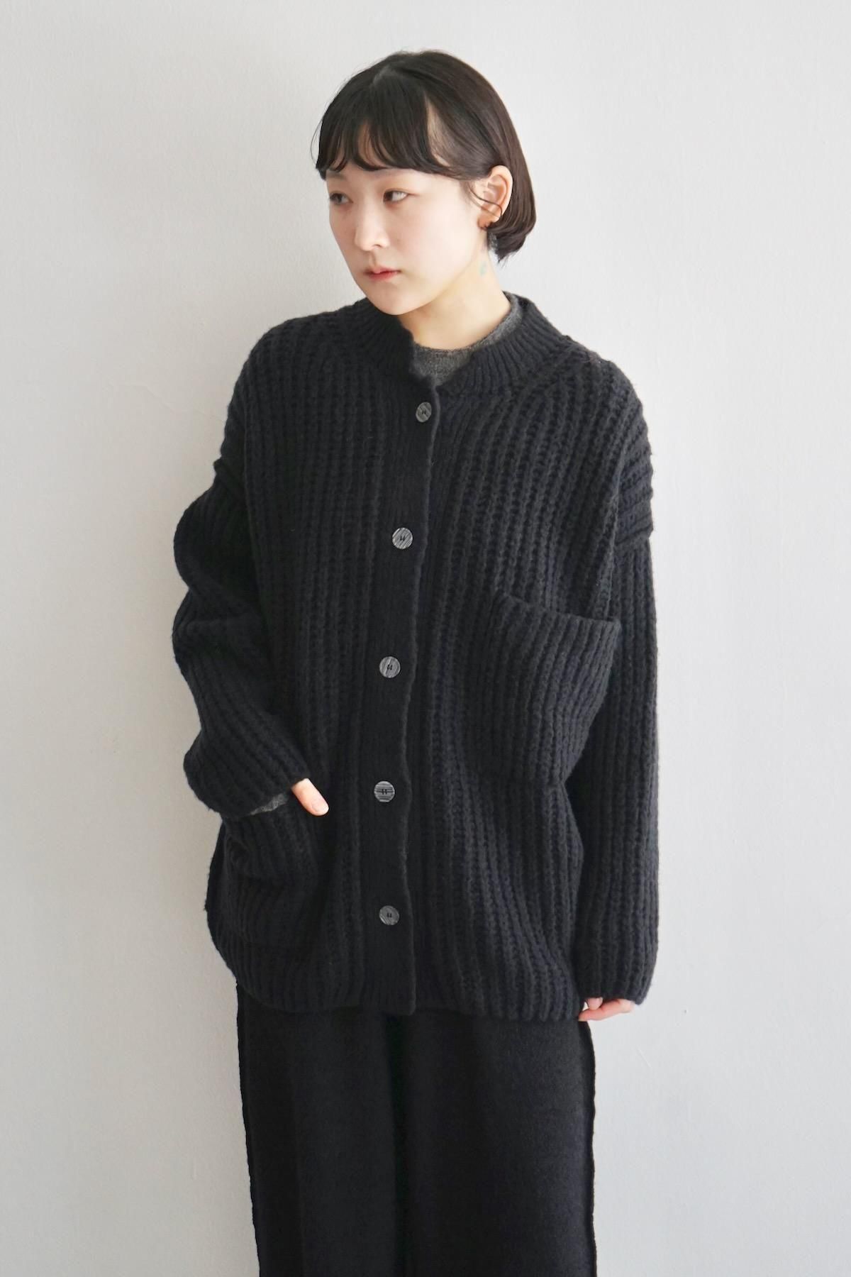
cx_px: 426
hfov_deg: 20.6
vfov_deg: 30.5
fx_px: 2340
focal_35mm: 66
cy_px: 638
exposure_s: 1/160
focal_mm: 66
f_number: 5.6
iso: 1250
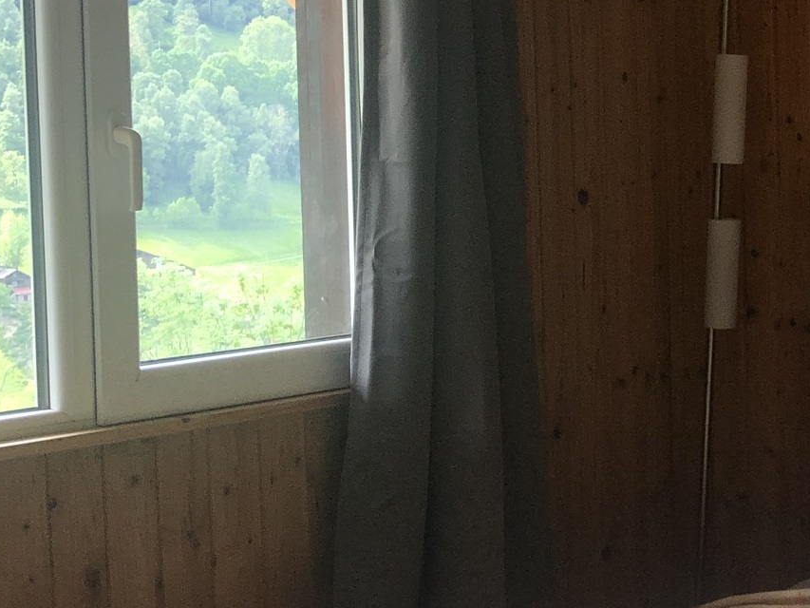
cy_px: 175
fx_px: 1966
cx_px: 918
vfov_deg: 17.5
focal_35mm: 84
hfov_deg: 21.9
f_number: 1.8
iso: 20
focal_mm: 3.99
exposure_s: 1/100
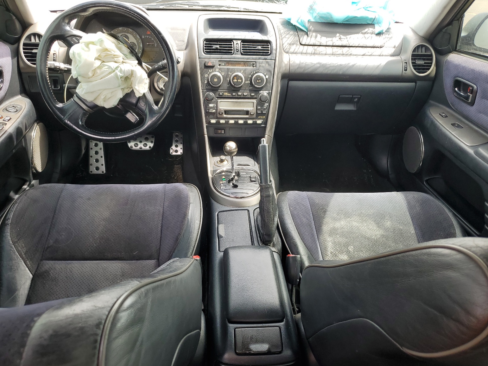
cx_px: 238
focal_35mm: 27
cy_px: 186
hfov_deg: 65.3
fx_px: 381
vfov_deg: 51.4
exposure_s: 1/270
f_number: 1.5
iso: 50
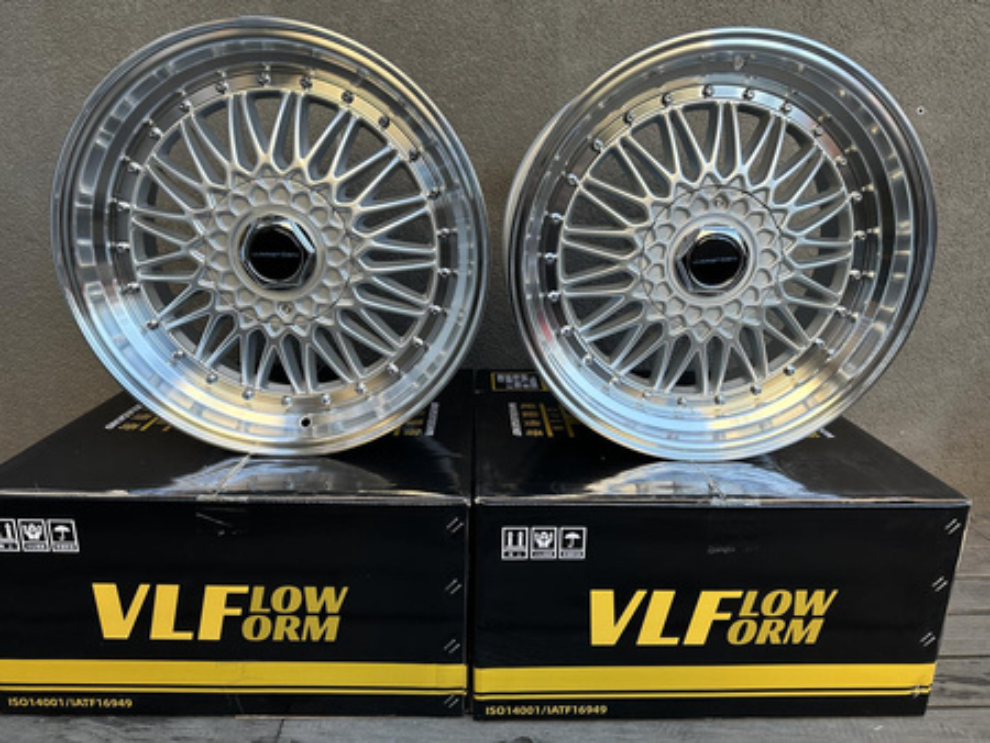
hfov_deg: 71.6
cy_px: 372
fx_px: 687
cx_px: 495
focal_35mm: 24
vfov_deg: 56.9
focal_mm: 6.86
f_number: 1.78
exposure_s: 1/252
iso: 80
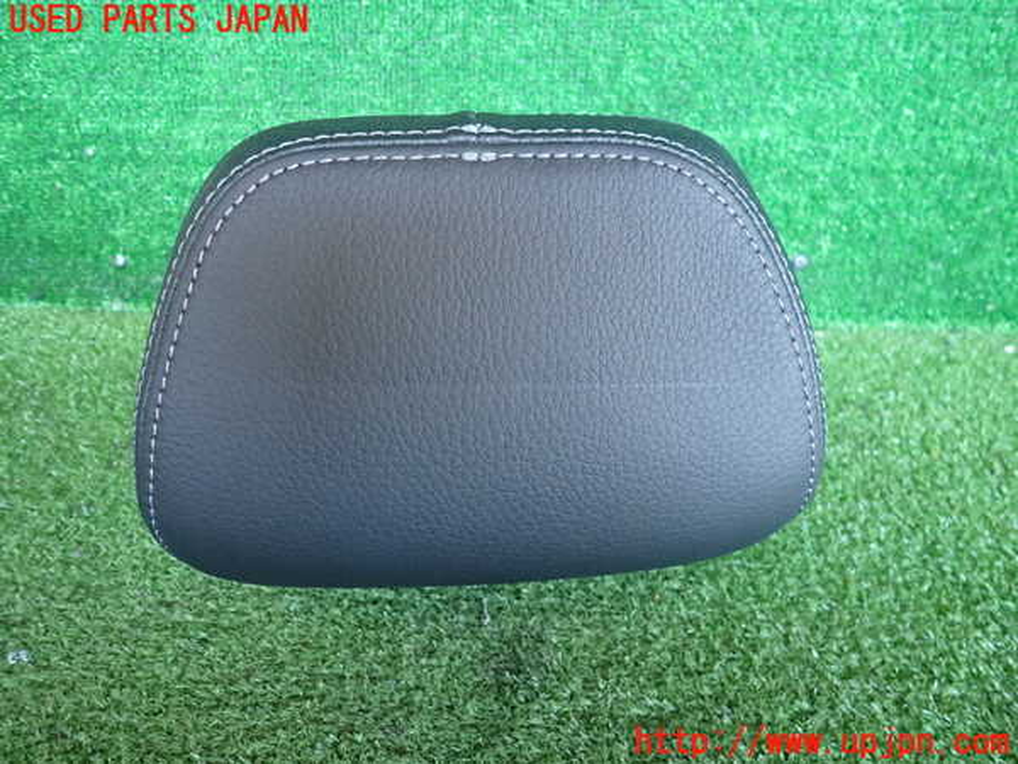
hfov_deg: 69.4
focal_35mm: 25
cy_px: 382
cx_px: 509
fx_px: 735
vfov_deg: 54.9
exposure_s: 1/30
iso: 400
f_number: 2
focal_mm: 4.5
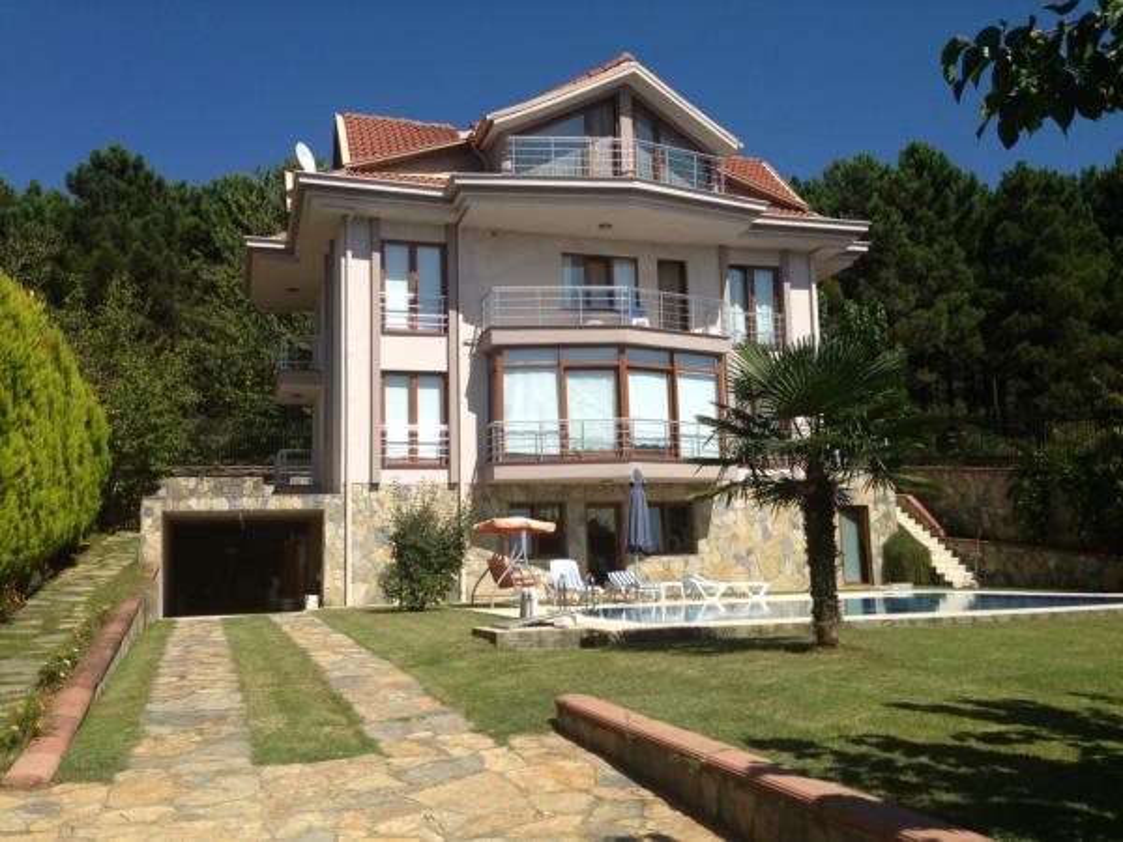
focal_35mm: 33
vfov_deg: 42.9
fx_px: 1071
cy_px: 421
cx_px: 562
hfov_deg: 55.4
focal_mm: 4.13
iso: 50
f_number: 2.4
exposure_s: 1/2088
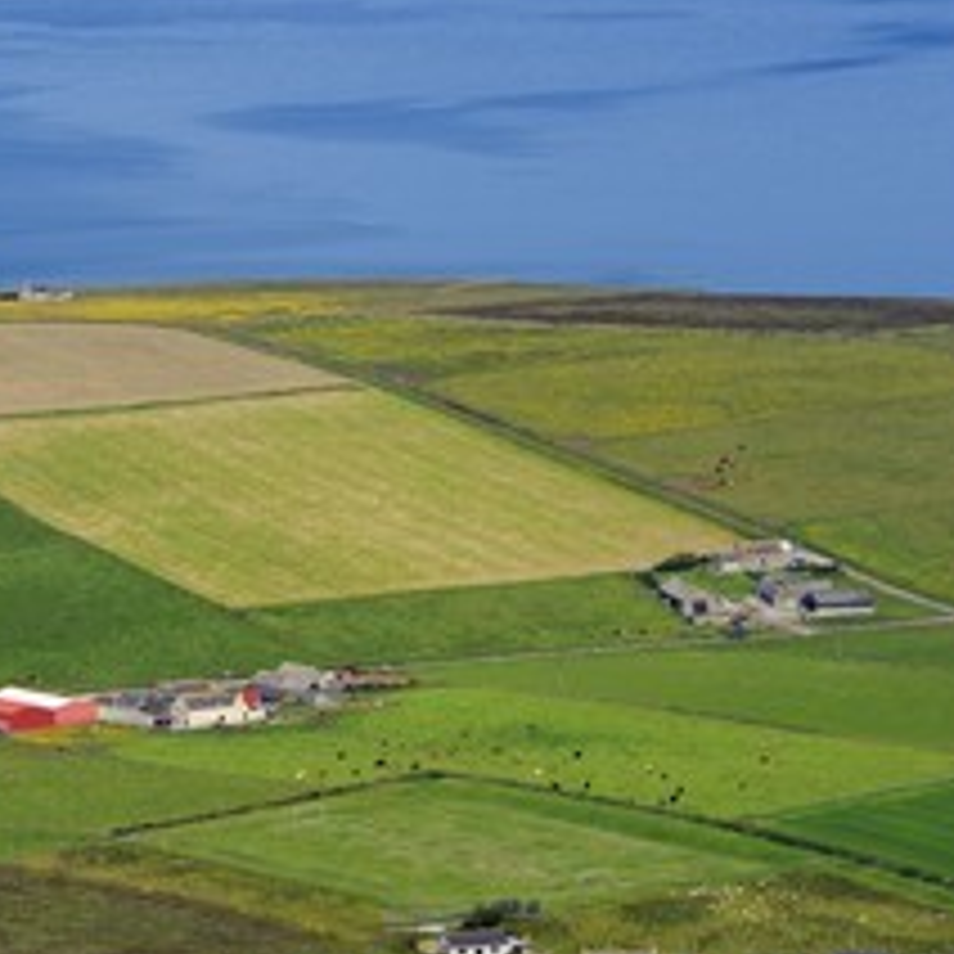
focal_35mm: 337
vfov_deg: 5.2
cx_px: 94
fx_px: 10508
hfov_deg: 5.2
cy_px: 356
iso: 400
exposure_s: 1/800
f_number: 10
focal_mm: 200
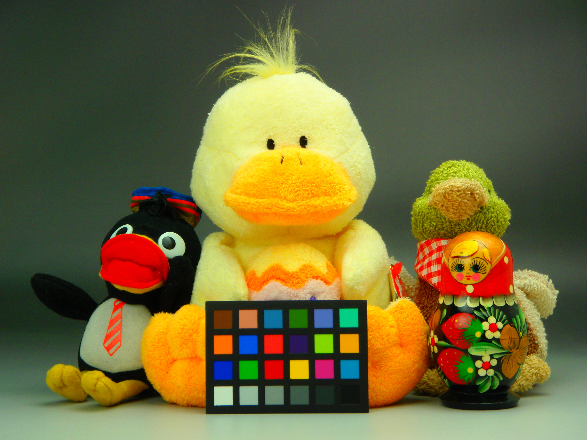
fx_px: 1102
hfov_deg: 29.8
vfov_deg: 22.6
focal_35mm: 65
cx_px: 294
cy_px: 220
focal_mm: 11.76
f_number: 4.7
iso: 64
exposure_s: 1/40
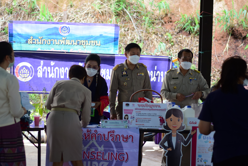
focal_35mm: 75
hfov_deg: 27.0
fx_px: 517
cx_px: 124
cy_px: 83
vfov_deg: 18.2
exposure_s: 1/1600
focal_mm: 50
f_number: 2
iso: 640
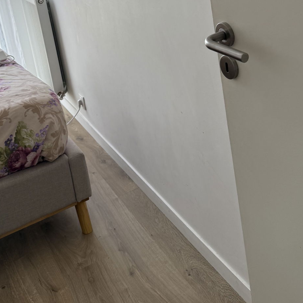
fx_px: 485
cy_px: 18
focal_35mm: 49
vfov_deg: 32.6
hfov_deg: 34.7
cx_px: 166
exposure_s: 1/260
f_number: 1.78
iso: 100
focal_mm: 6.76
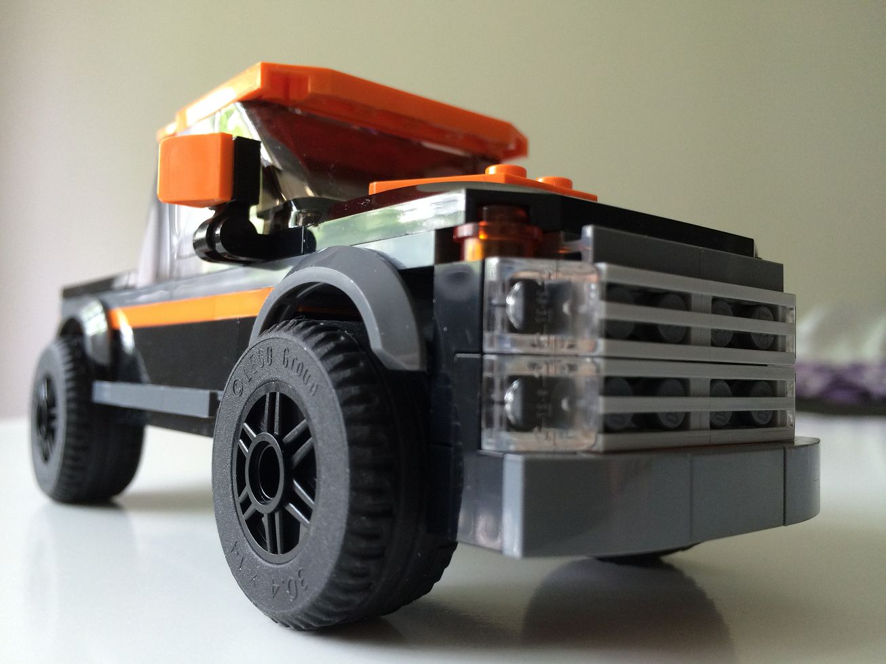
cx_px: 443
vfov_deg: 48.2
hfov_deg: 61.7
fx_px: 742
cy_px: 332
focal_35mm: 29
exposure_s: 1/30
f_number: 2.2
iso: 100
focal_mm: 4.15
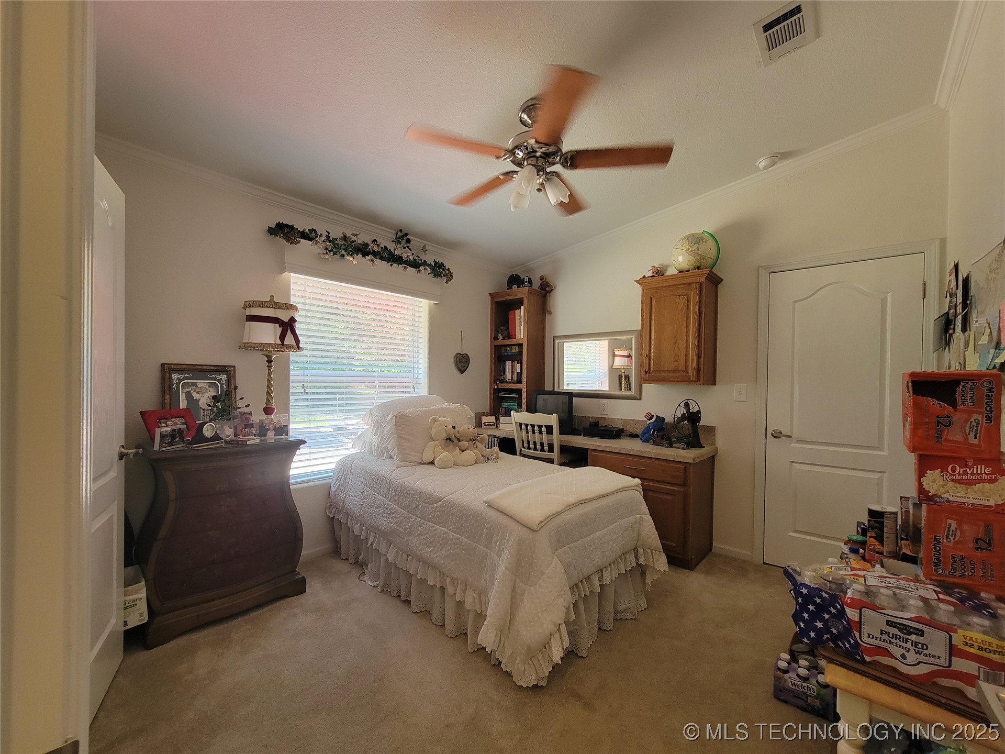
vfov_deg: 89.9
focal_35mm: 13
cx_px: 502
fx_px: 377
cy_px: 377
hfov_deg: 106.2
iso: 160
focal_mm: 2.2
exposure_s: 1/60
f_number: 2.2
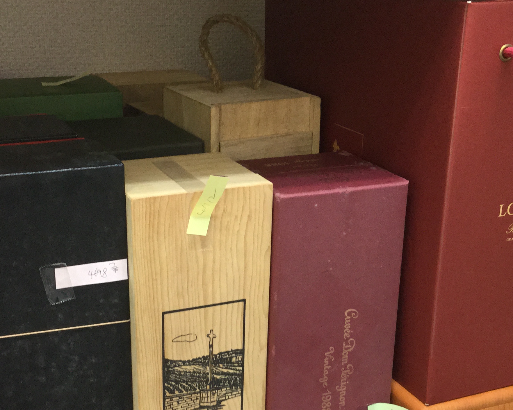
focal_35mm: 56
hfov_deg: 33.6
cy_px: 263
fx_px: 850
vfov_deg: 27.0
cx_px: 249
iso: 125
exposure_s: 1/30
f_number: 2.4
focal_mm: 3.3
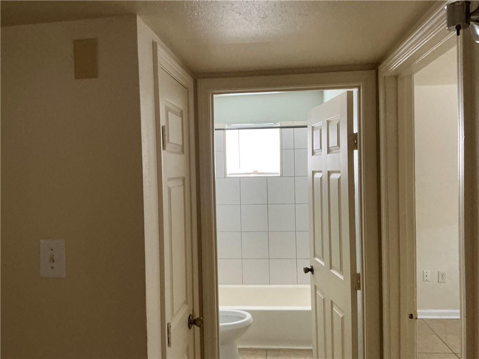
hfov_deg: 63.4
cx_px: 240
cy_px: 180
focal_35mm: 28
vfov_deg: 49.7
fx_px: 387
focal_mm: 3
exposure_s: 1/60
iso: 160
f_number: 1.8
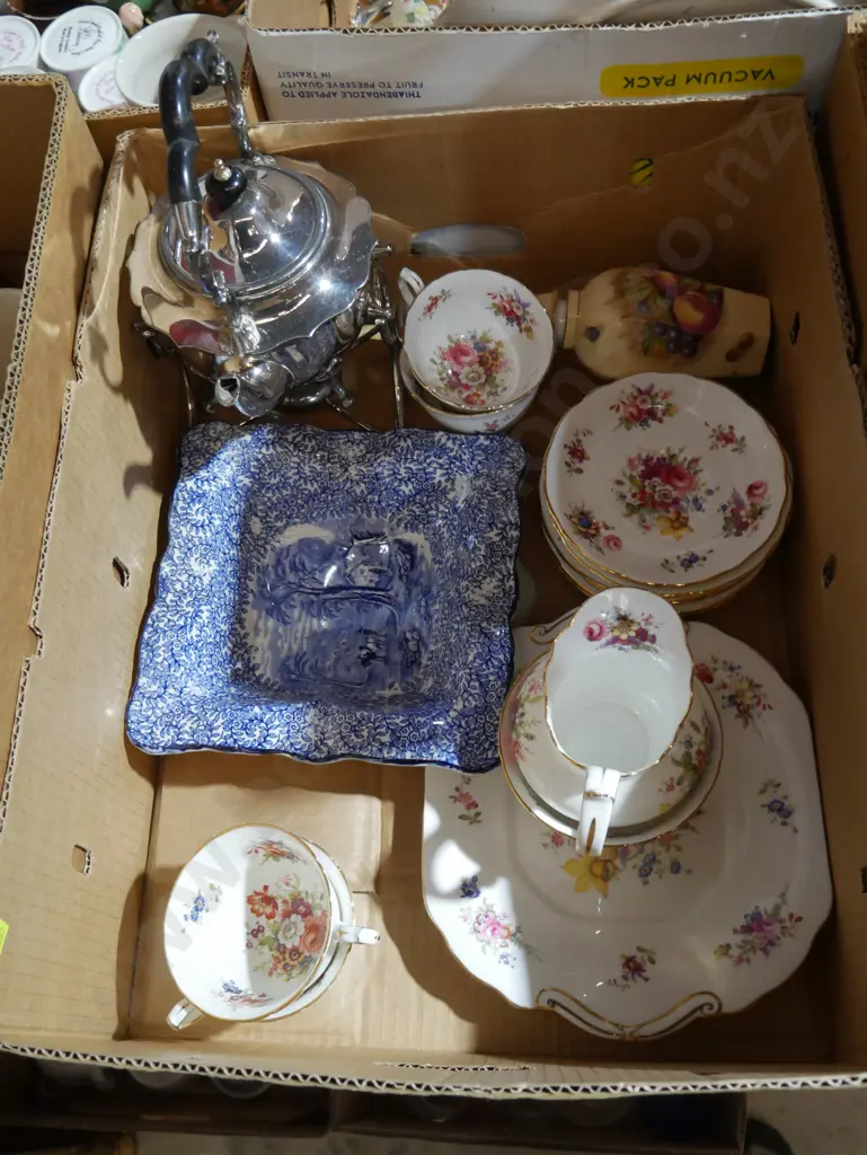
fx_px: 1068
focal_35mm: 32
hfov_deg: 44.2
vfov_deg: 56.8
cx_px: 434
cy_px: 578
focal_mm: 16
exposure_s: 1/60
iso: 1250
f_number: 3.6
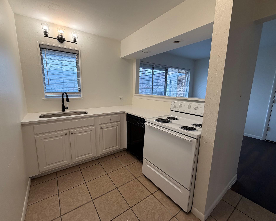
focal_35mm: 15
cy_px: 109
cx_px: 132
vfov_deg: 84.0
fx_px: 123
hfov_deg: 96.7
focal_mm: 2.22
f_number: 2.2
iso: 125
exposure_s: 1/120
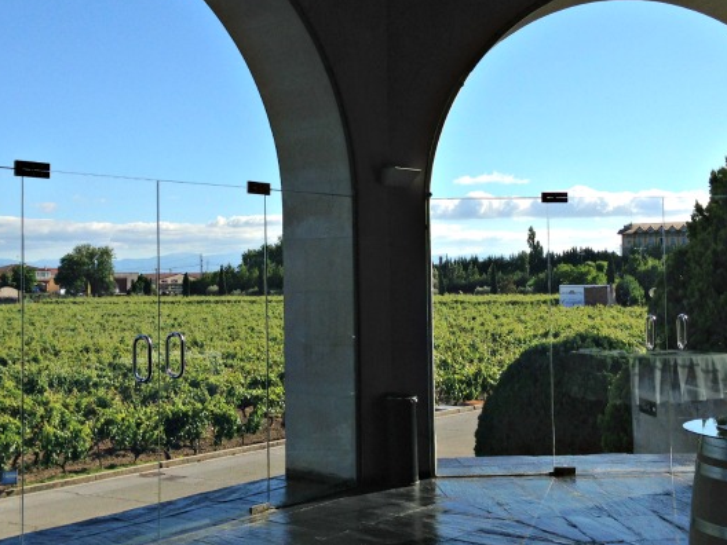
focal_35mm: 50
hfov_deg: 38.2
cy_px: 241
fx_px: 1050
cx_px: 337
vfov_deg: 29.1
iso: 50
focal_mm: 4.12
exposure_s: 1/1642
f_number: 2.4
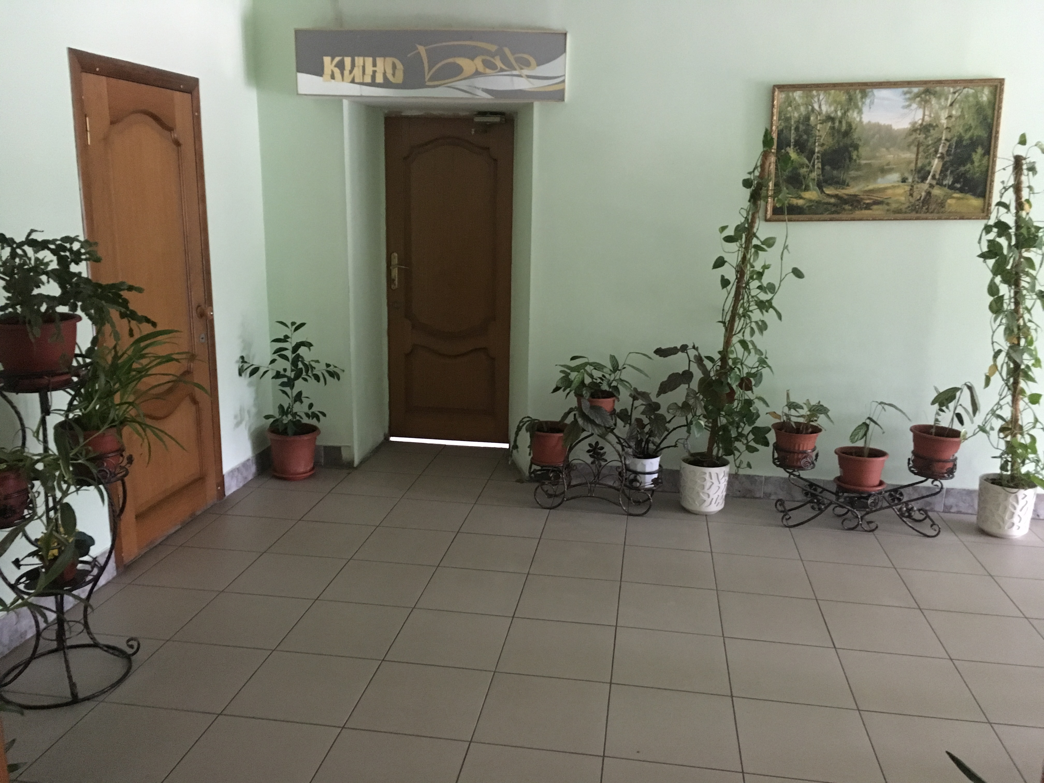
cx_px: 522
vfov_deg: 48.2
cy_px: 392
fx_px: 875
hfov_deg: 61.7
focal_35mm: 29
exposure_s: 1/17
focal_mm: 4.15
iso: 500
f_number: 2.2
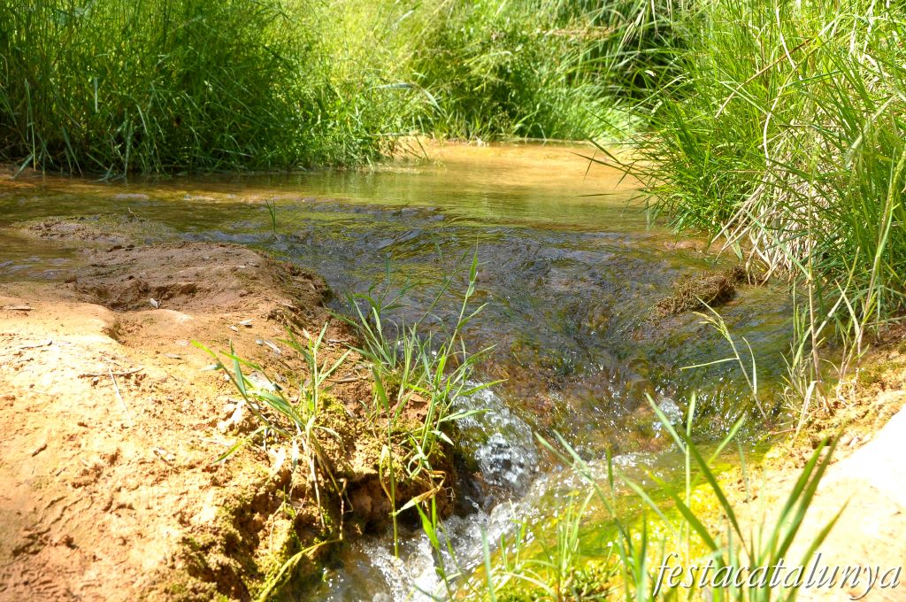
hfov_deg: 29.3
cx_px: 453
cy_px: 301
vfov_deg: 19.7
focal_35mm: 69
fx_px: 1734
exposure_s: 1/400
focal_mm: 46
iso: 1000
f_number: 10
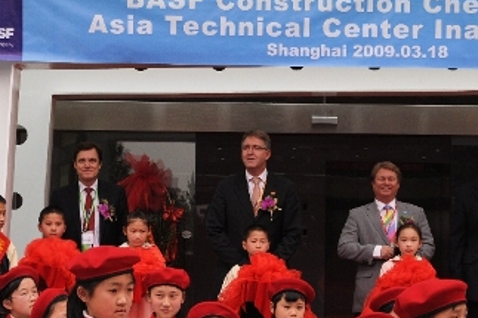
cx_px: 257
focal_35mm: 95
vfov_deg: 14.4
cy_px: 200
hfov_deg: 21.5
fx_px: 1261
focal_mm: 32
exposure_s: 1/500
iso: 400
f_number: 5.6
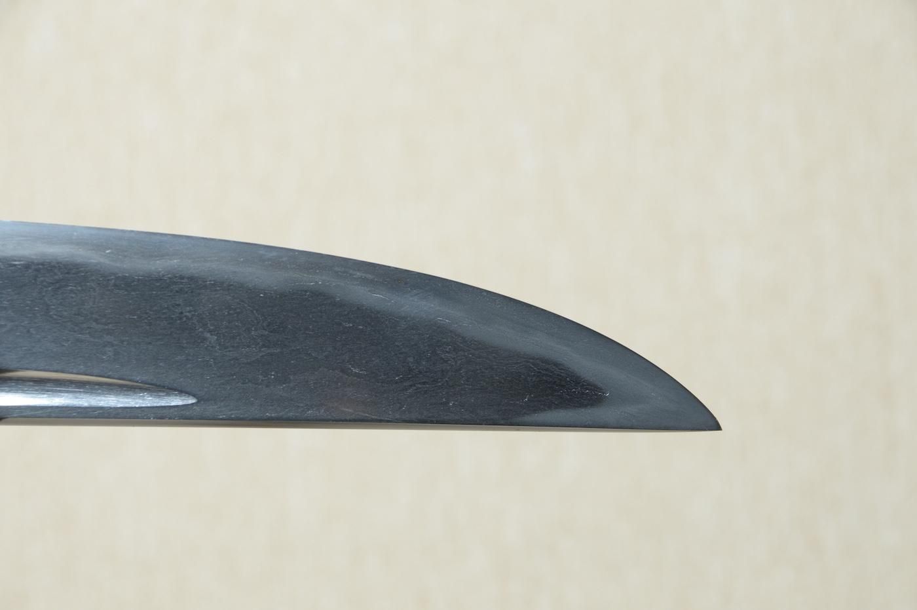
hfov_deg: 12.2
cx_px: 458
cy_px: 305
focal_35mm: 168
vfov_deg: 8.2
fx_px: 4276
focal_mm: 112
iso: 400
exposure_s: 1/2
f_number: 11
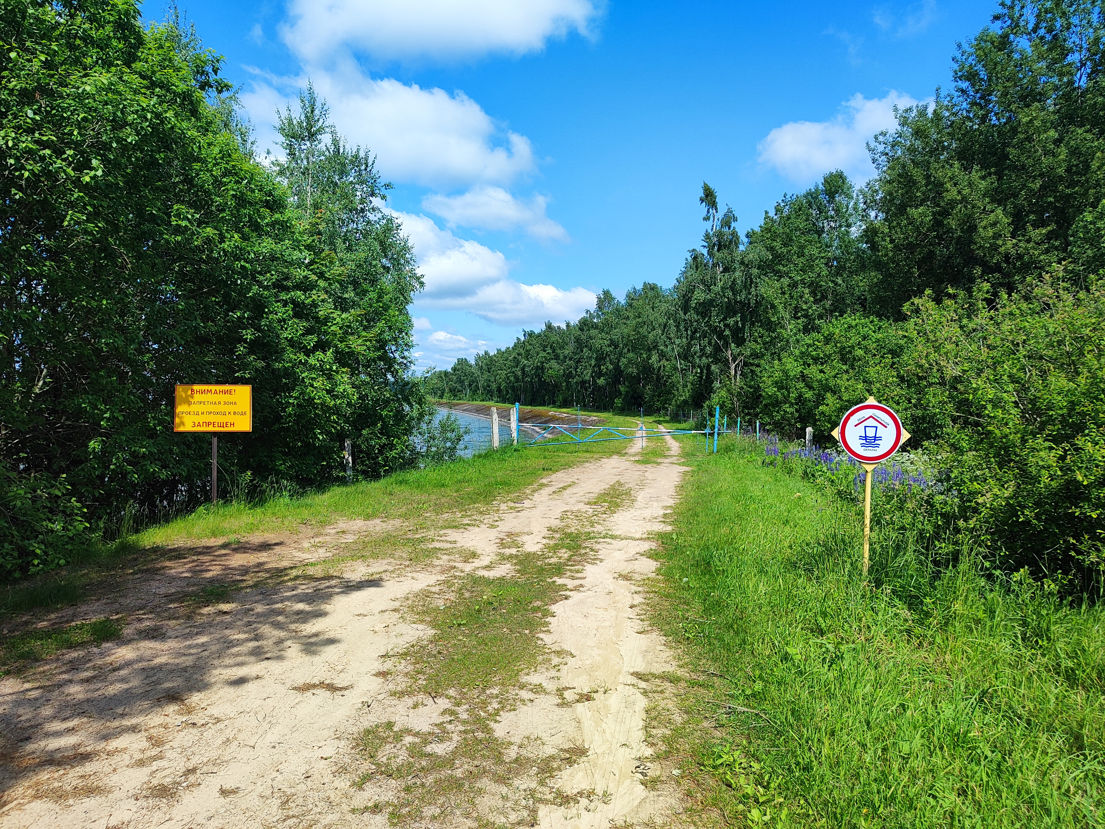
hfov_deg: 73.9
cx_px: 552
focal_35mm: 23
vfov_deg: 58.9
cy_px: 414
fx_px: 734
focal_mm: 5.59
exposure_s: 1/612
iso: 50
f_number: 1.88
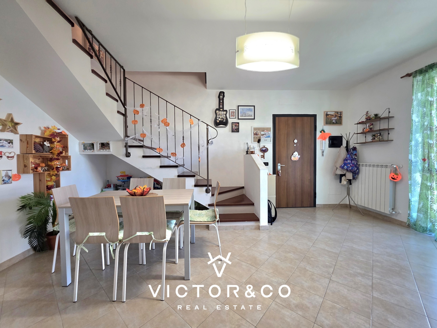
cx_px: 218
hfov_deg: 106.2
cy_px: 164
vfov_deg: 89.9
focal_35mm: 13
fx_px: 164
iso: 200
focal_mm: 2.2
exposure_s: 1/101
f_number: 1.9
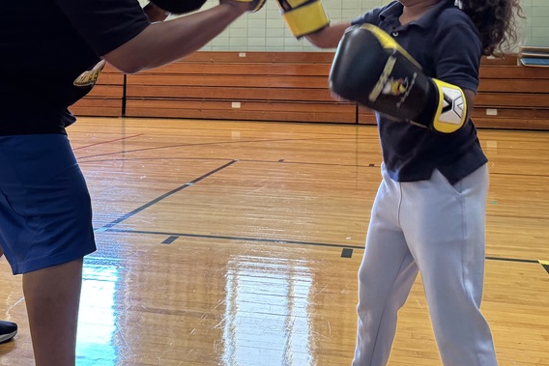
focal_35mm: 45
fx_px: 686
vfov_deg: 29.0
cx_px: 221
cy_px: 60
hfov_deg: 43.4
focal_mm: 6.76
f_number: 1.78
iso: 250
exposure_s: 1/60
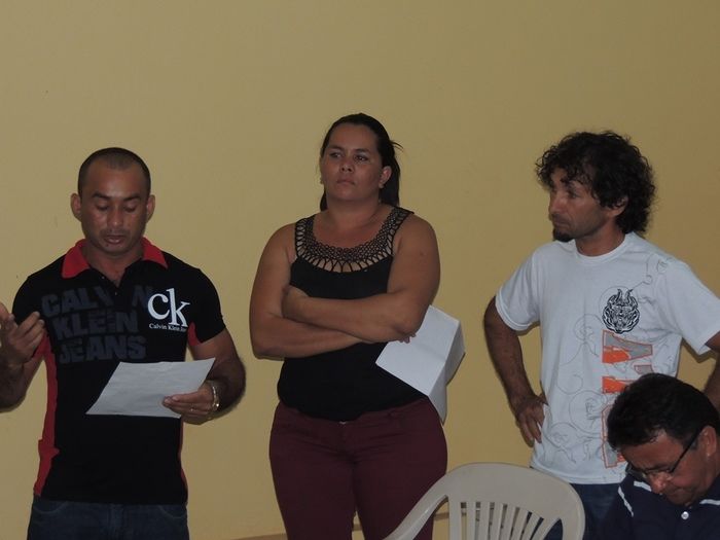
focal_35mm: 120
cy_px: 270
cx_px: 360
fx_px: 2496
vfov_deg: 12.3
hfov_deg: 16.4
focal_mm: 21.4
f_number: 4.2
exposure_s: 1/60
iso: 400
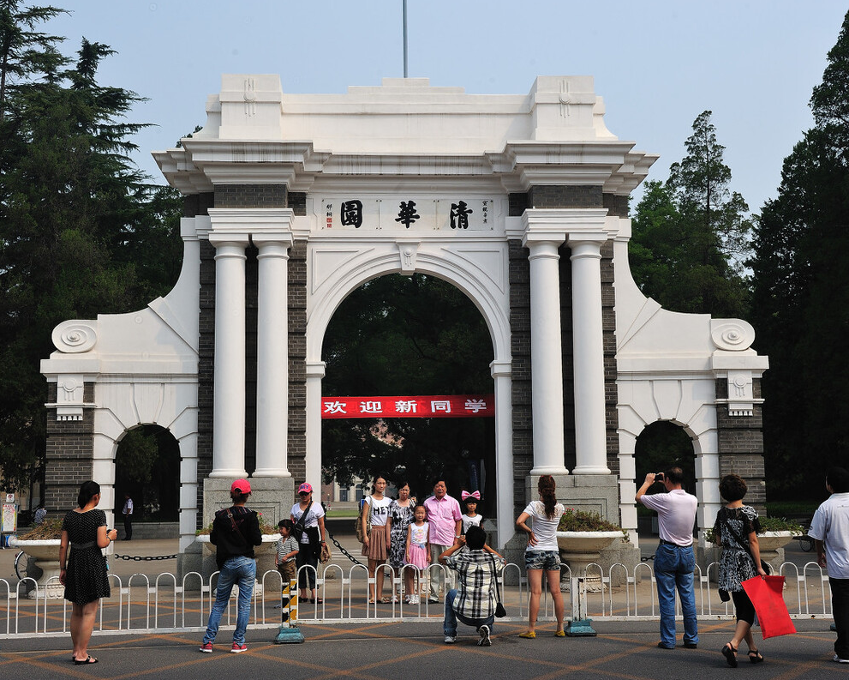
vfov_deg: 30.3
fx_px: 1256
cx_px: 417
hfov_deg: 37.3
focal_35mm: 50
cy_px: 338
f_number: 11
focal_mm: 44
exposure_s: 1/125
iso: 250
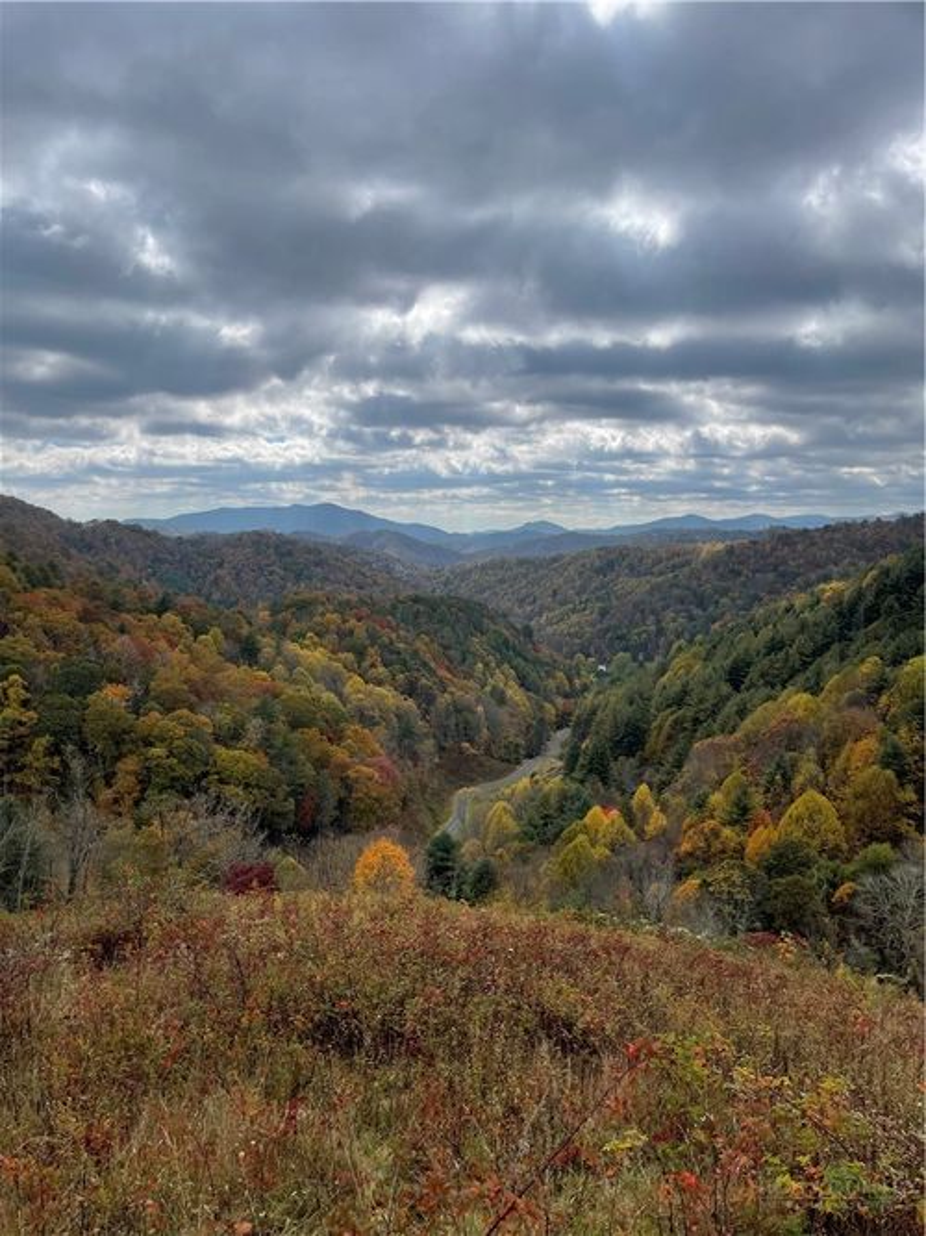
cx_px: 463
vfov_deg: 67.3
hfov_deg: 53.0
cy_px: 618
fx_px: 928
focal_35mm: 26
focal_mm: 5.1
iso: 32
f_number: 1.6
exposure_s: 1/5376
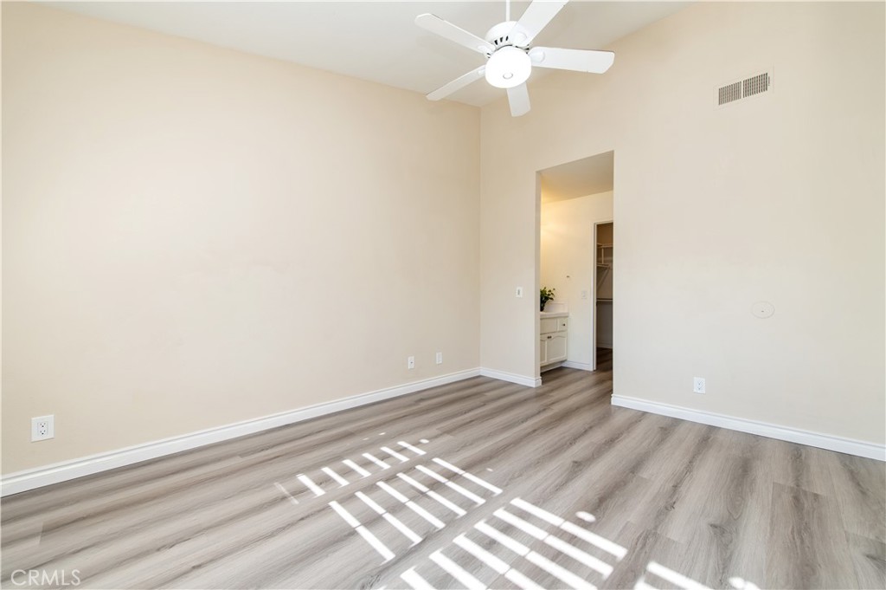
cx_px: 443
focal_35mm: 14
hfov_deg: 104.3
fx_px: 344
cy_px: 295
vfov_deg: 81.1
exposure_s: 1/80
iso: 200
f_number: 4.5
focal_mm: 14
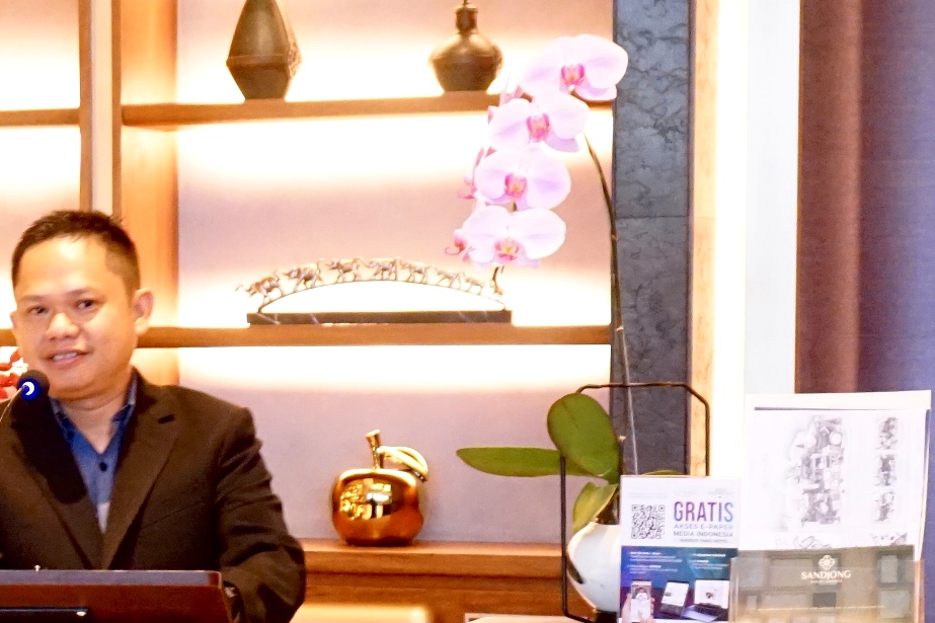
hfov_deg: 16.2
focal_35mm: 124
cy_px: 581
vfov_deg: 11.0
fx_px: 3220
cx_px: -26
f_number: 4
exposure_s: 1/50
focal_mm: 36
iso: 6400
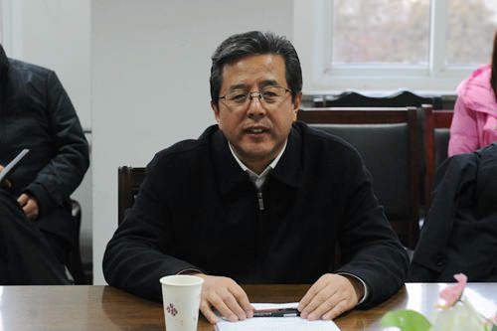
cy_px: 166
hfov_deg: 28.9
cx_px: 248
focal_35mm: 70
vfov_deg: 19.4
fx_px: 966
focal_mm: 70
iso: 3200
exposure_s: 1/100
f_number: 4.5
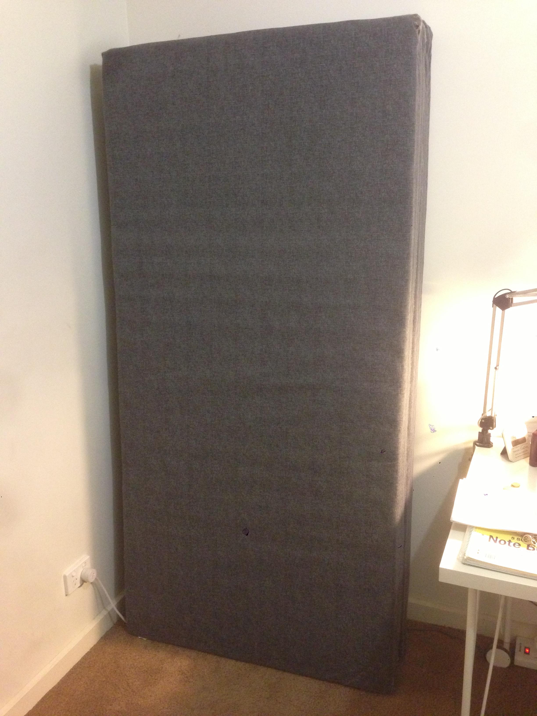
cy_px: 358
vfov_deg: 55.4
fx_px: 683
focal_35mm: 33
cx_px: 268
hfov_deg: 42.9
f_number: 2.4
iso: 400
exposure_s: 1/20
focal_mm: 4.13
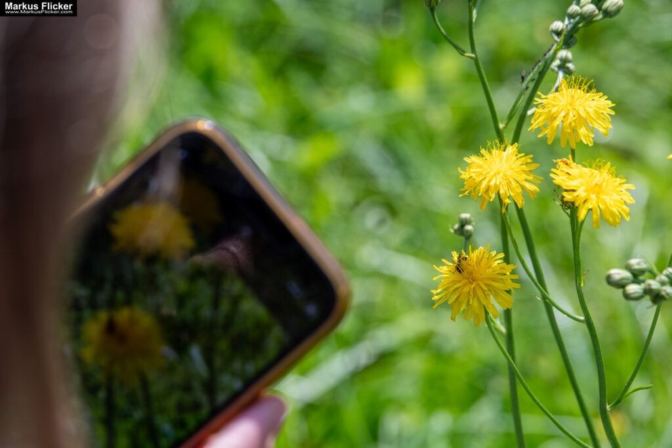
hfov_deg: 9.1
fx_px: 4200
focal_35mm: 225
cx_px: 336
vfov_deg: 6.1
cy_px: 224
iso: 200
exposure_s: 1/400
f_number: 7.1
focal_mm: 150
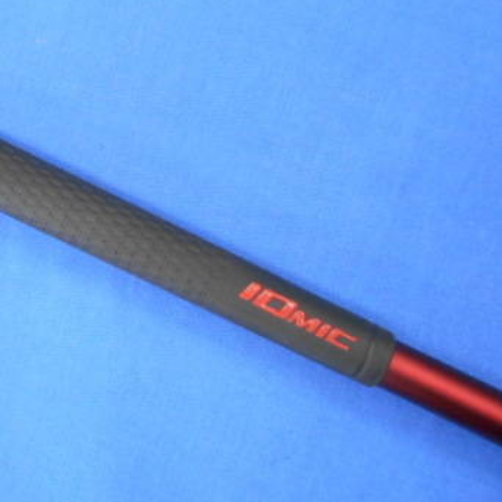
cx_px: 47
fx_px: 706
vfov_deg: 38.6
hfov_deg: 36.6
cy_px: 160
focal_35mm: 43
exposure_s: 1/30
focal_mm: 4.6
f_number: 3.2
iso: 320
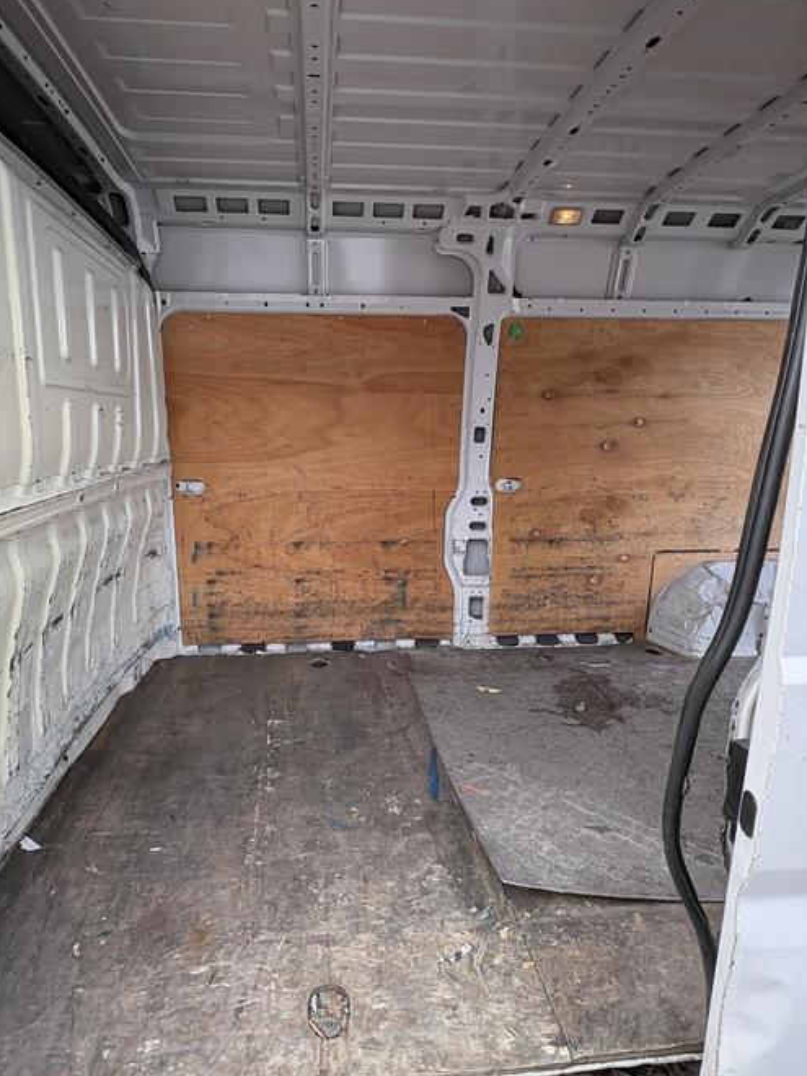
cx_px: 359
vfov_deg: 84.7
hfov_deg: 68.5
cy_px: 541
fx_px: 591
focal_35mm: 19
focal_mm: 2.22
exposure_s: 1/174
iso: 64
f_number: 2.2
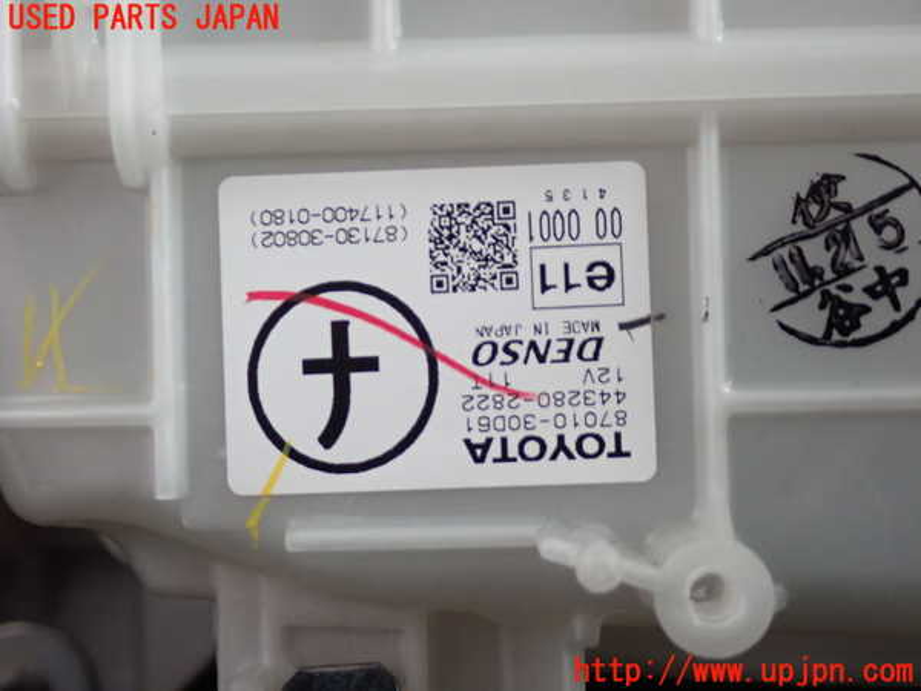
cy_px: 346
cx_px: 460
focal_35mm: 67
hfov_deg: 29.0
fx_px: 1783
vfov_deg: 21.9
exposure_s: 1/15
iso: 1000
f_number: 3.8
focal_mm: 11.88
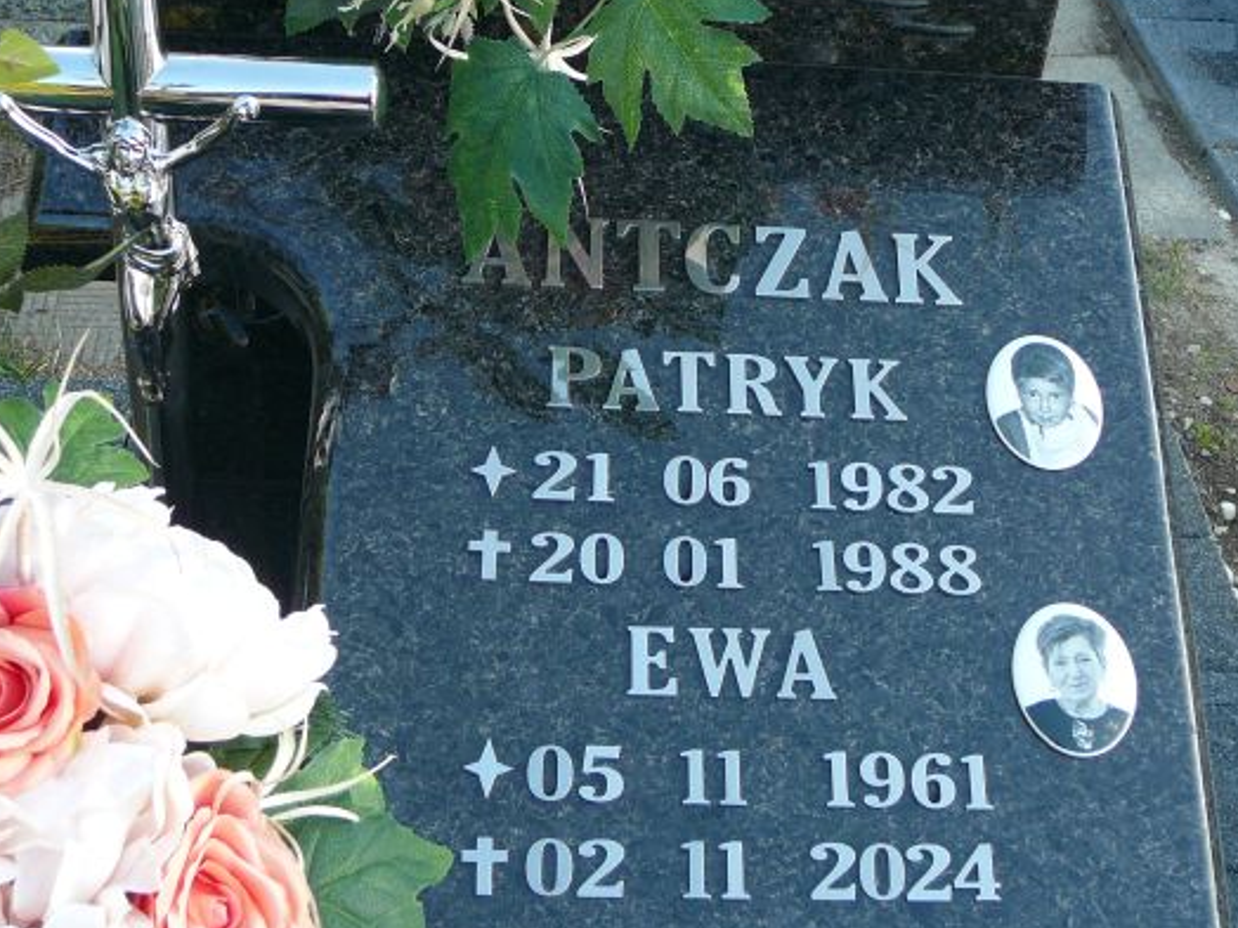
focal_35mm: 55
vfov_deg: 26.6
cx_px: 680
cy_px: 460
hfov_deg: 34.9
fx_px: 1967
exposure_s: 1/80
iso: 80
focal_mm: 6.7
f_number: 3.2
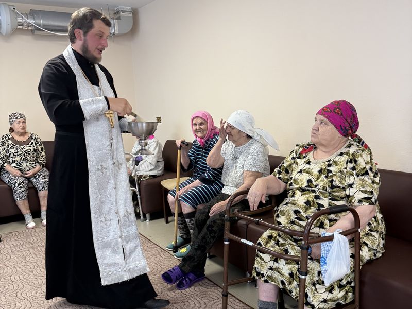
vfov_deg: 56.8
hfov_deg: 71.6
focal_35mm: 24
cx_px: 206
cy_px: 154
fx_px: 286
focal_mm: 6.76
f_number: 1.78
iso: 200
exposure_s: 1/82
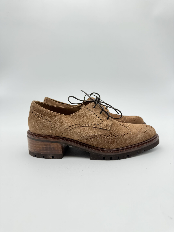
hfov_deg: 56.8
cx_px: 87
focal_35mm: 24
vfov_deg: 71.6
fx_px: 161
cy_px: 116
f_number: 1.78
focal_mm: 6.76
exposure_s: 1/295
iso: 80
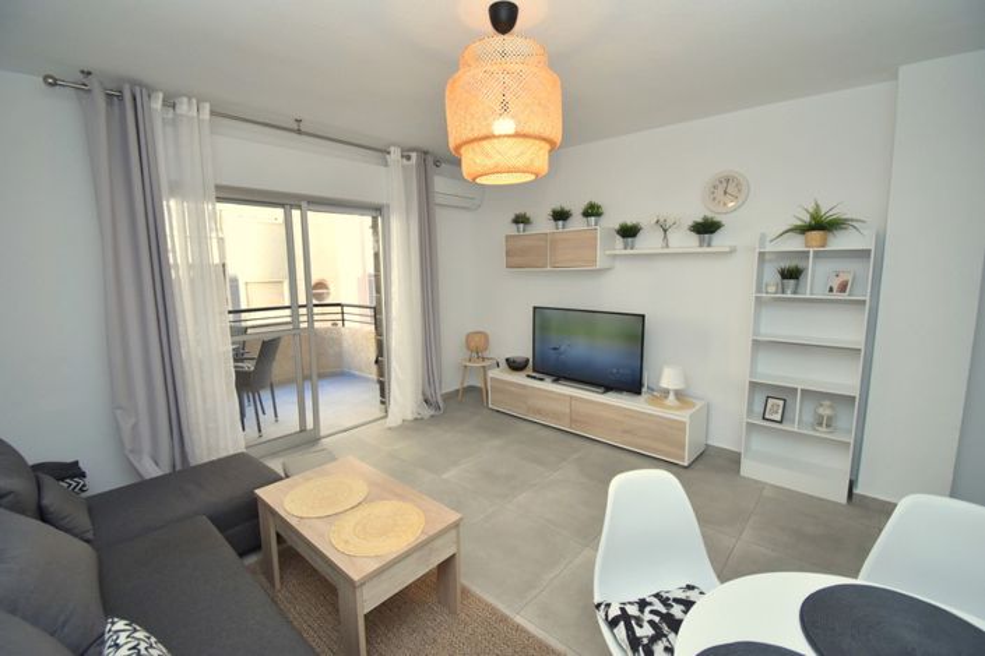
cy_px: 328
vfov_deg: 77.3
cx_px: 492
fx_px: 410
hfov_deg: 100.4
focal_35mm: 15
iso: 800
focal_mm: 10
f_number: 4.5
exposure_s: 1/200
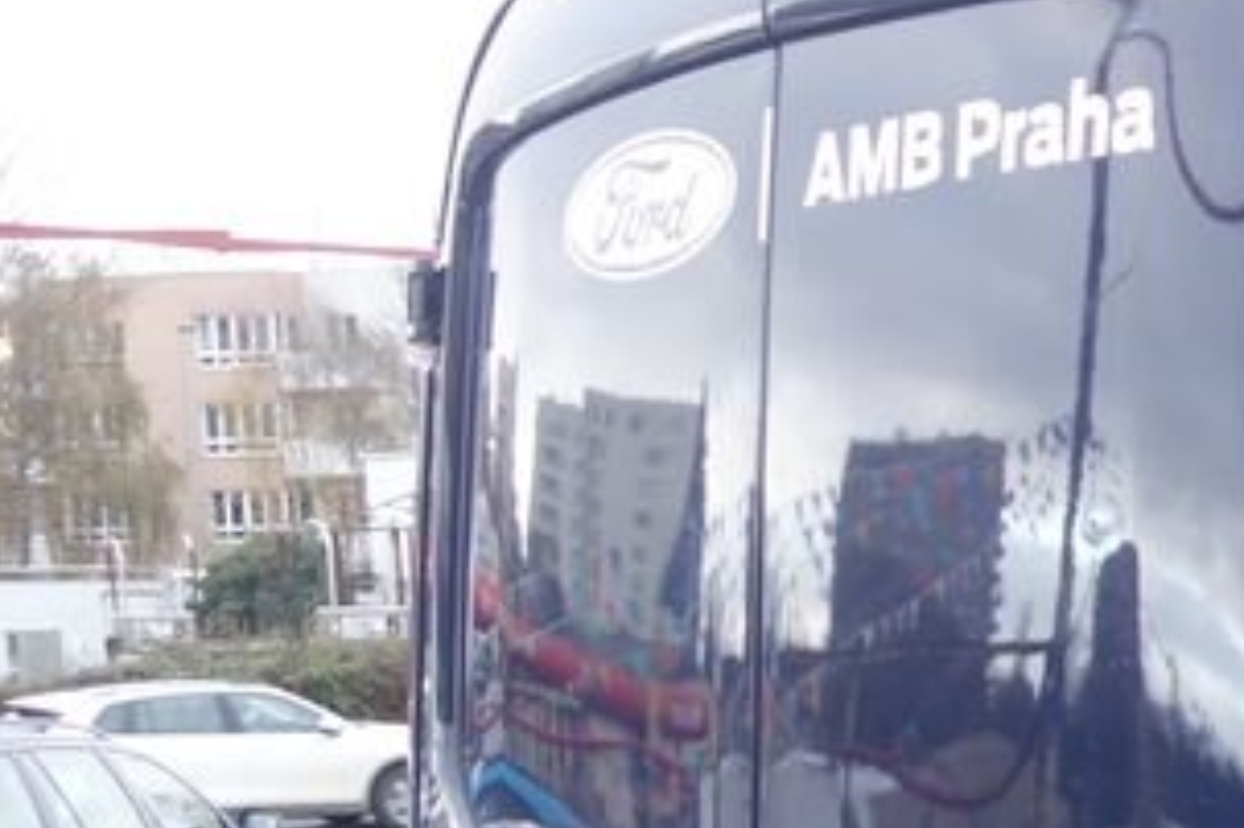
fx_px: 3281
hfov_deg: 18.3
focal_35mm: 95
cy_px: 954
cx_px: 2023
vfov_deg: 14.0
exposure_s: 1/80
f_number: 1.8
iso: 125
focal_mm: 10.4
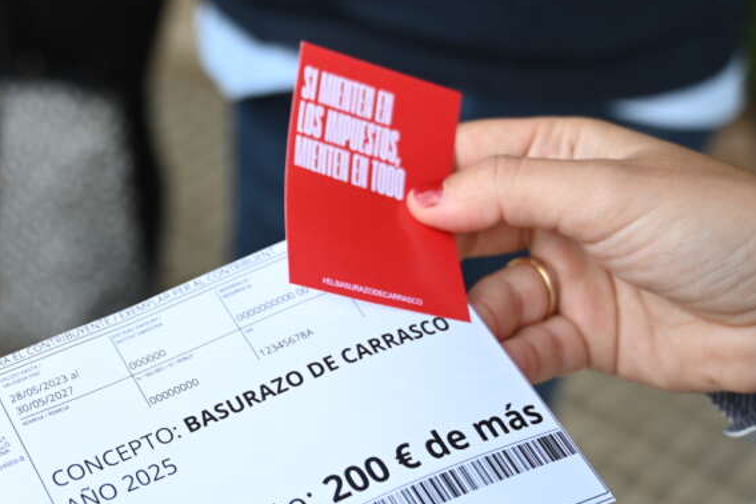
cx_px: 149
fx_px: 1491
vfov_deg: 19.1
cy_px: 327
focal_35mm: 71
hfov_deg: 27.9
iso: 200
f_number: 4
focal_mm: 38
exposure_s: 1/160
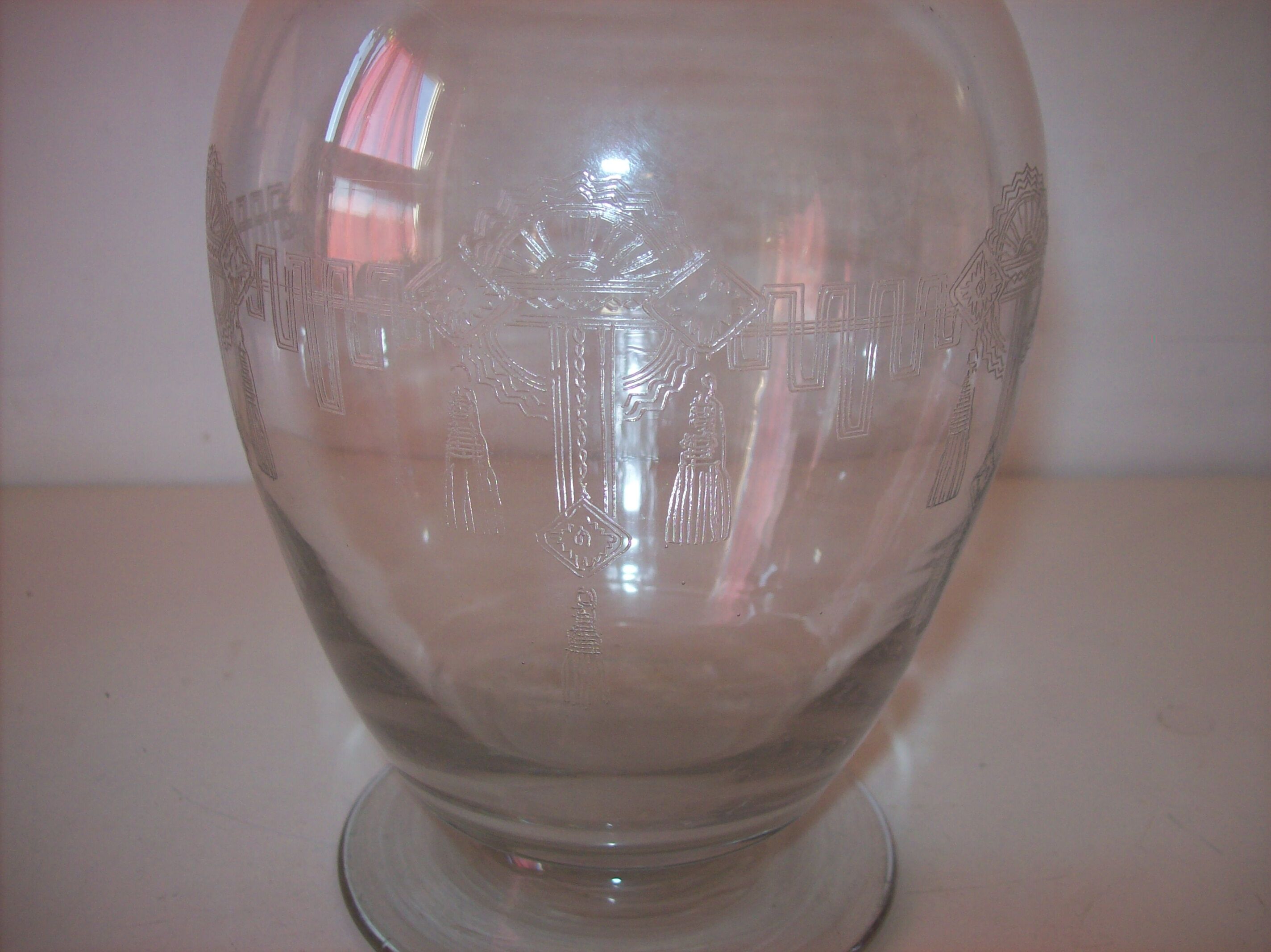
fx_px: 1321
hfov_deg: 51.4
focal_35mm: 36
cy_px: 476
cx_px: 636
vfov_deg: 39.6
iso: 80
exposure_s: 1/64
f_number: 2.7
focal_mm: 6
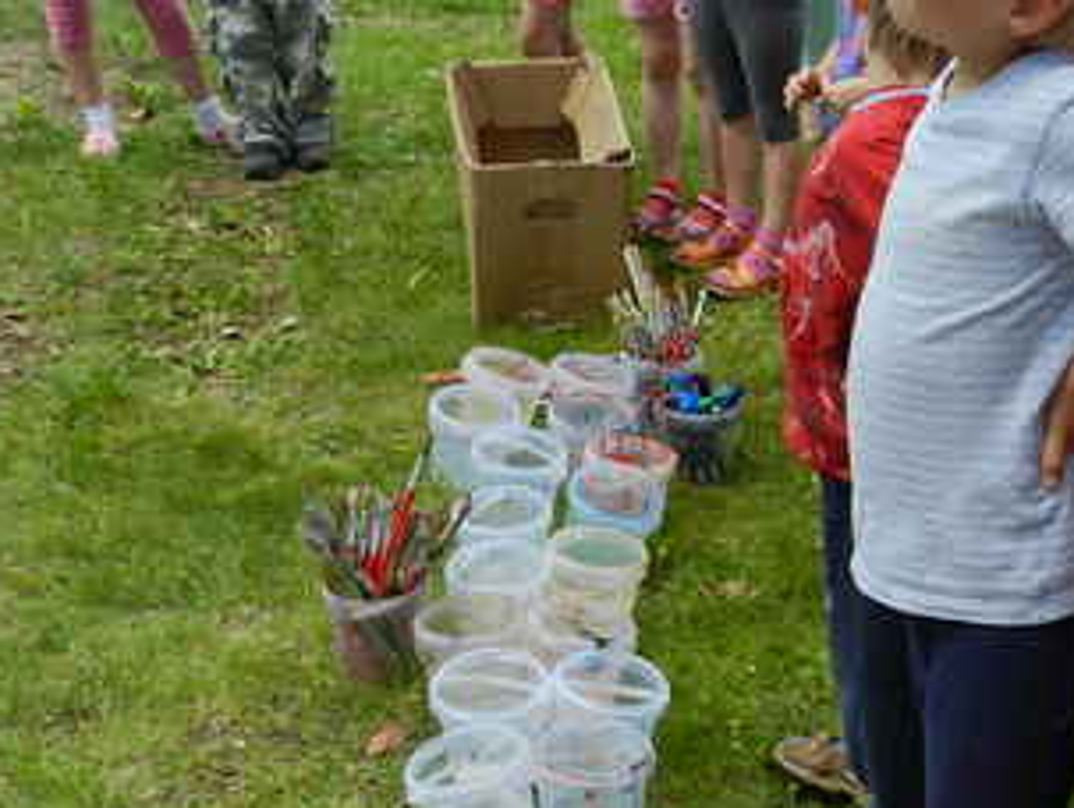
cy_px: 409
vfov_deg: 23.0
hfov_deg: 29.7
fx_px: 1988
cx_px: 808
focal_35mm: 64
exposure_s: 1/400
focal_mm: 5.6
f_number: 3.7
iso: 160
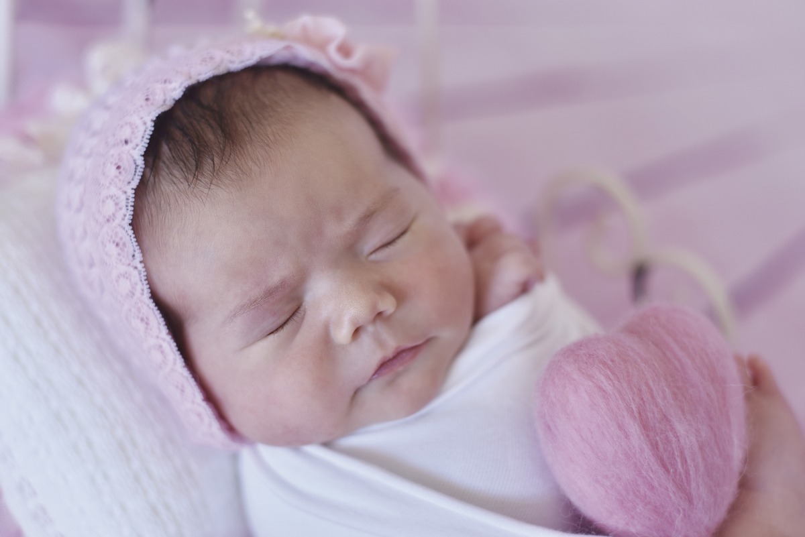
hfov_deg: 39.6
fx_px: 1118
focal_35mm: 50
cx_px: 402
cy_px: 268
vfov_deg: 27.0
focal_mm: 50
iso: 320
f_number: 2.5
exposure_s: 1/200
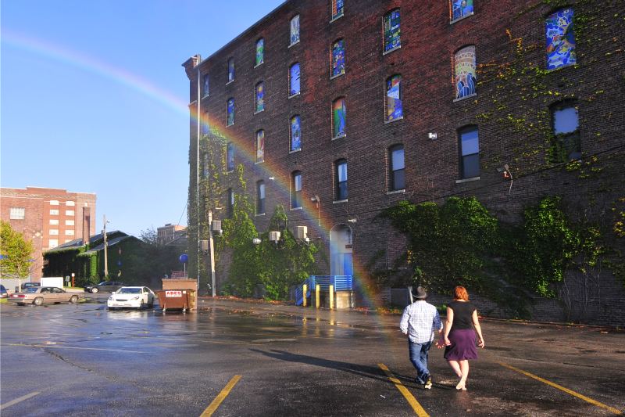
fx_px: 364
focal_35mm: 21
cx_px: 312
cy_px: 208
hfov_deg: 81.2
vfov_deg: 59.5
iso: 200
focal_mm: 14
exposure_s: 1/400
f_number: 7.1
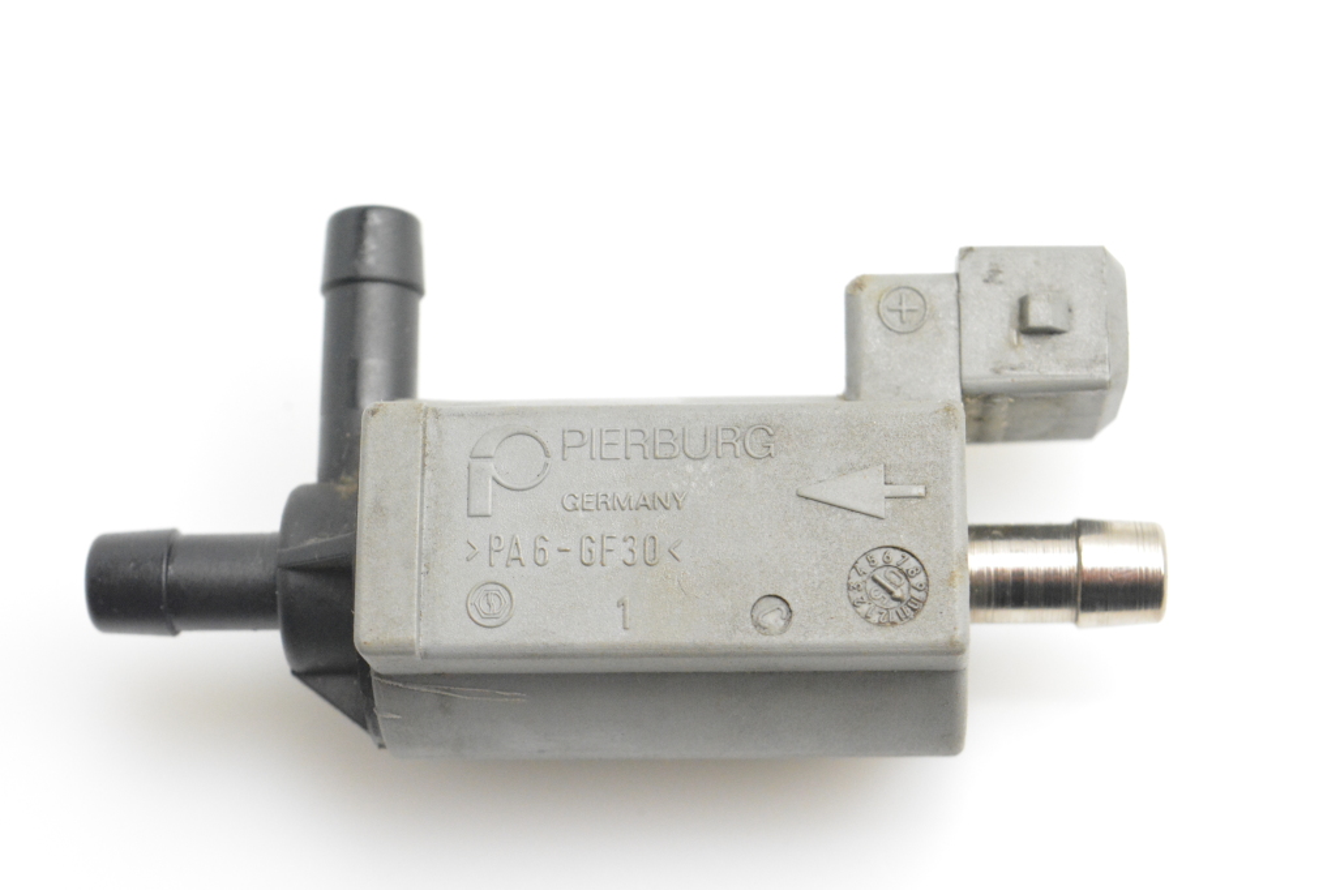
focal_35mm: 82
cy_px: 445
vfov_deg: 16.5
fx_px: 3061
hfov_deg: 24.6
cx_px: 668
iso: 6400
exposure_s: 1/400
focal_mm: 55
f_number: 10
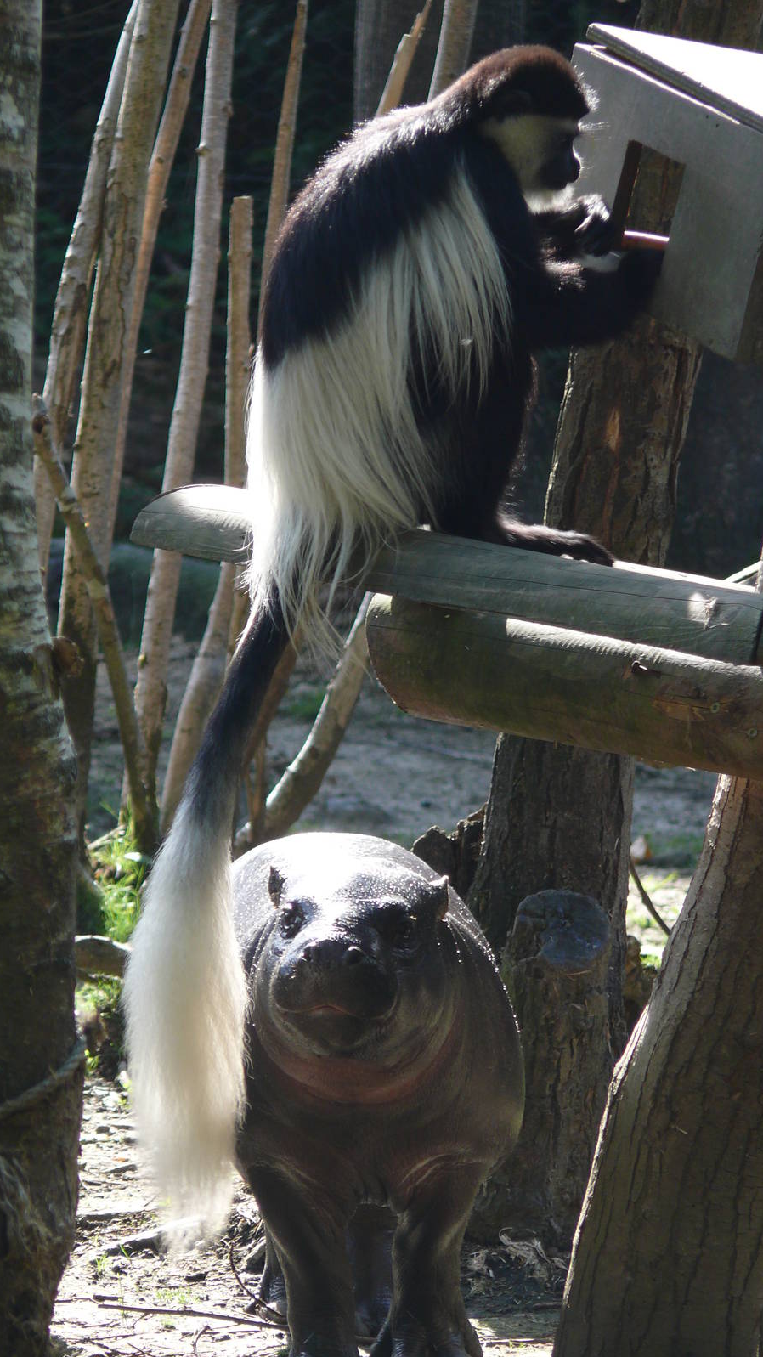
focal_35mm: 369
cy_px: 679
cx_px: 410
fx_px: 13276
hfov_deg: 3.3
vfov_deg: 5.9
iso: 100
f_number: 4
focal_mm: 71.4
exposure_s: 1/125
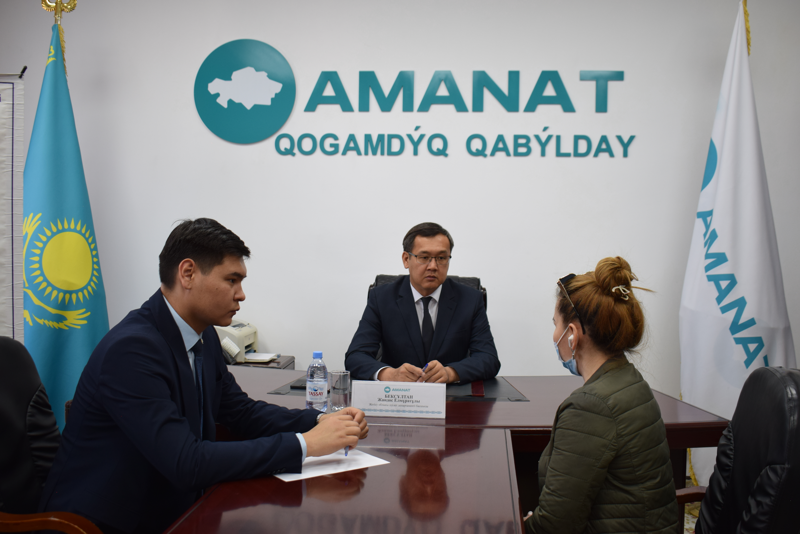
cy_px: 267
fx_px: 833
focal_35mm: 38
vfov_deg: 35.5
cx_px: 400
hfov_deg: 51.3
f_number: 4.5
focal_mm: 25
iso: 400
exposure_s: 1/50
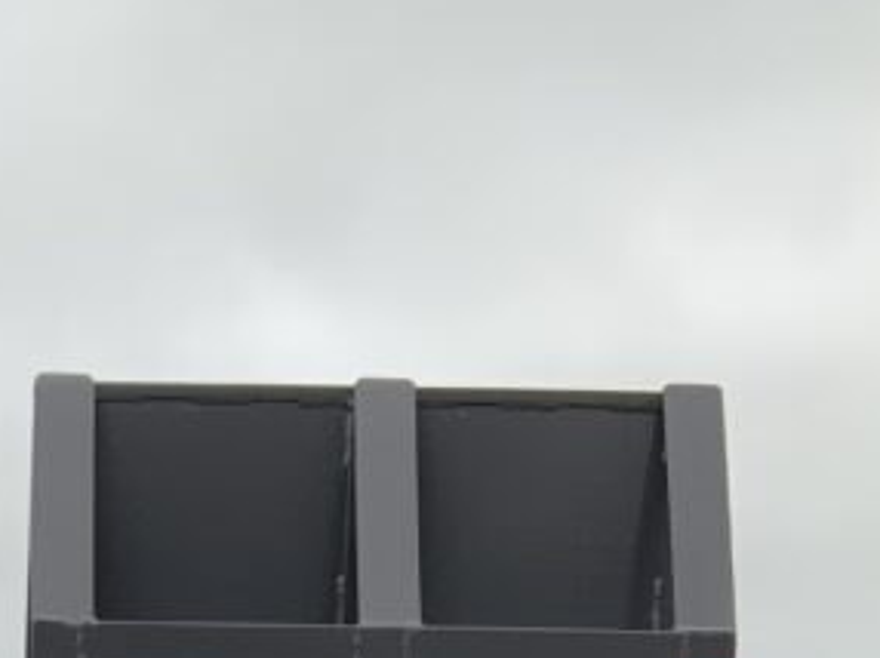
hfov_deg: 18.1
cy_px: 1141
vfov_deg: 13.0
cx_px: -120
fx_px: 2642
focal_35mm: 104
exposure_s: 1/220
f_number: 1.8
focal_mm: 3
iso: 16
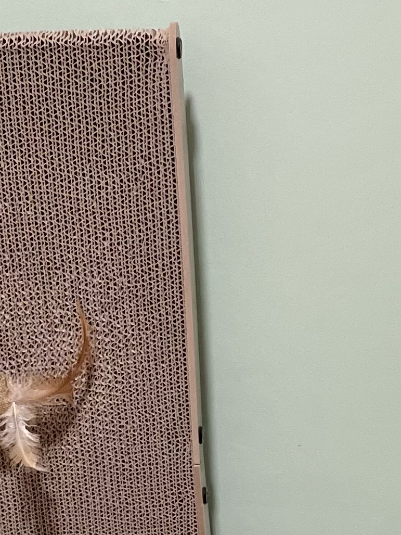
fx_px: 1575
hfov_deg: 14.5
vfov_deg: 18.3
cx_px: 293
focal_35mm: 102
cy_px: 640
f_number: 1.6
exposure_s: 1/50
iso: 250
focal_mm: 4.2
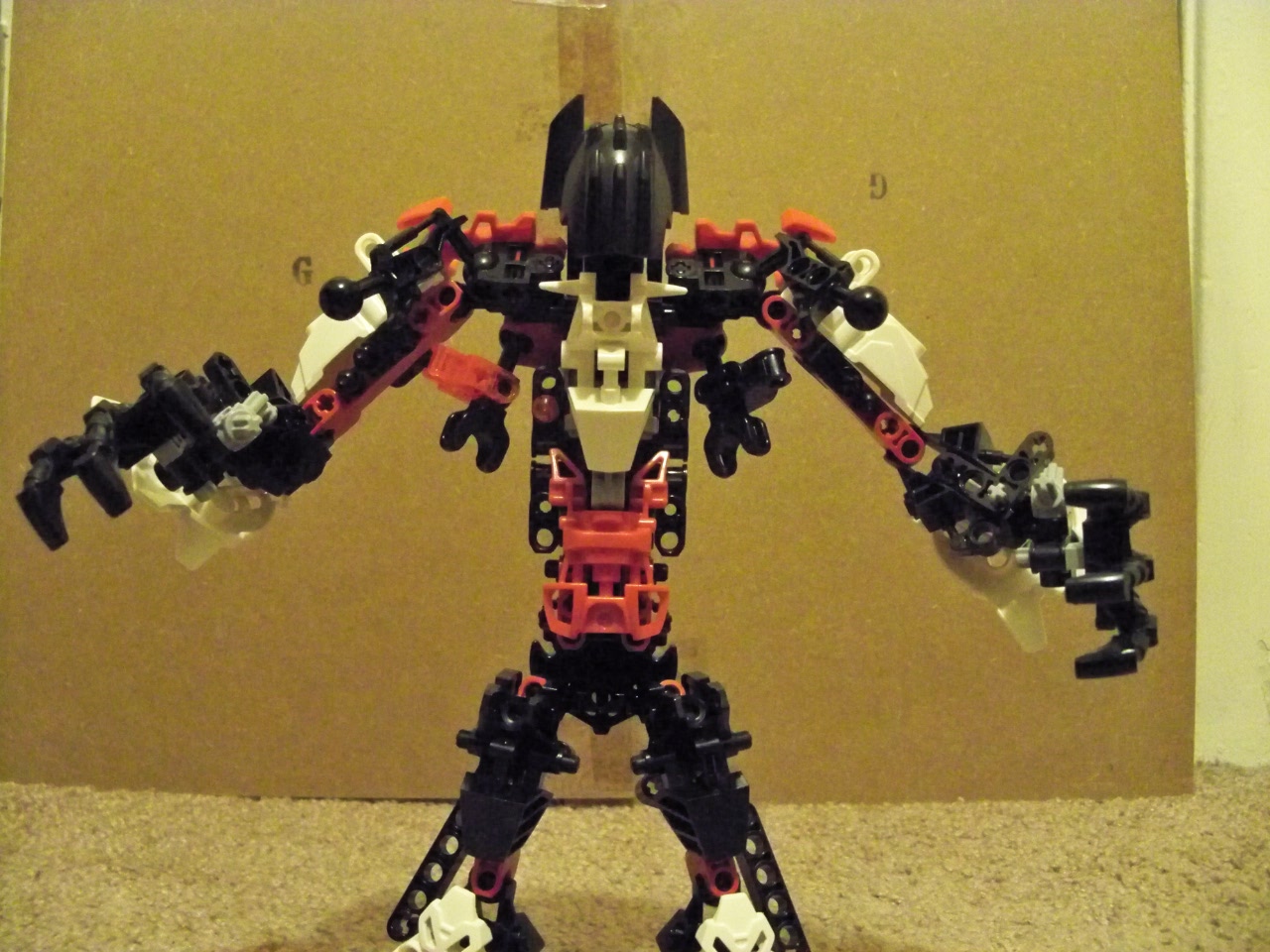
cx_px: 635
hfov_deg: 52.6
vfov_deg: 40.7
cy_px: 476
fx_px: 1284
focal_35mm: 35
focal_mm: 6.2
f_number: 3.5
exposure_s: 1/8
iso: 1600
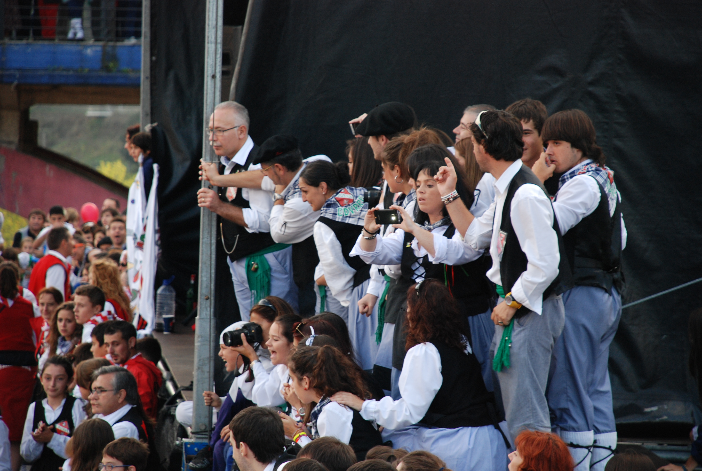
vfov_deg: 6.8
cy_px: 236
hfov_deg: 10.1
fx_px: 3957
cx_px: 351
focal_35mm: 202
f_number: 5.6
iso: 400
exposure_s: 1/80
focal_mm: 135
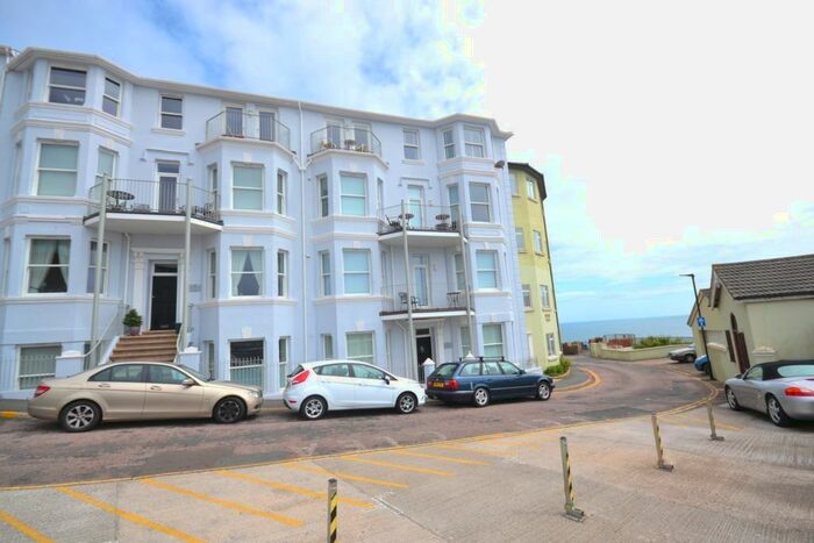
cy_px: 272
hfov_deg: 100.4
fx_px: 339
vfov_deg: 77.4
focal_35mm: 15
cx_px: 407
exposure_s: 1/250
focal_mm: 10
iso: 100
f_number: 8
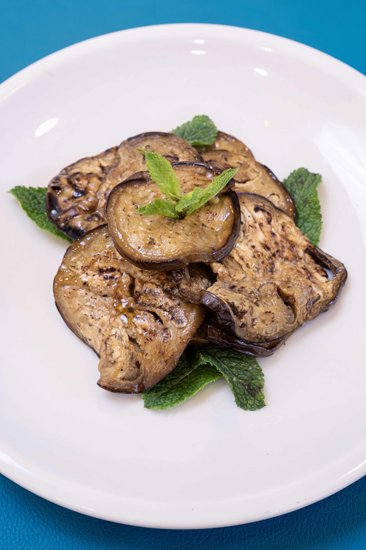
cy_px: 275
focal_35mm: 43
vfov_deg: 45.4
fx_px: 656
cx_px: 183
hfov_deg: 31.2
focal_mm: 43
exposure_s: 1/160
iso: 2500
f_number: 9
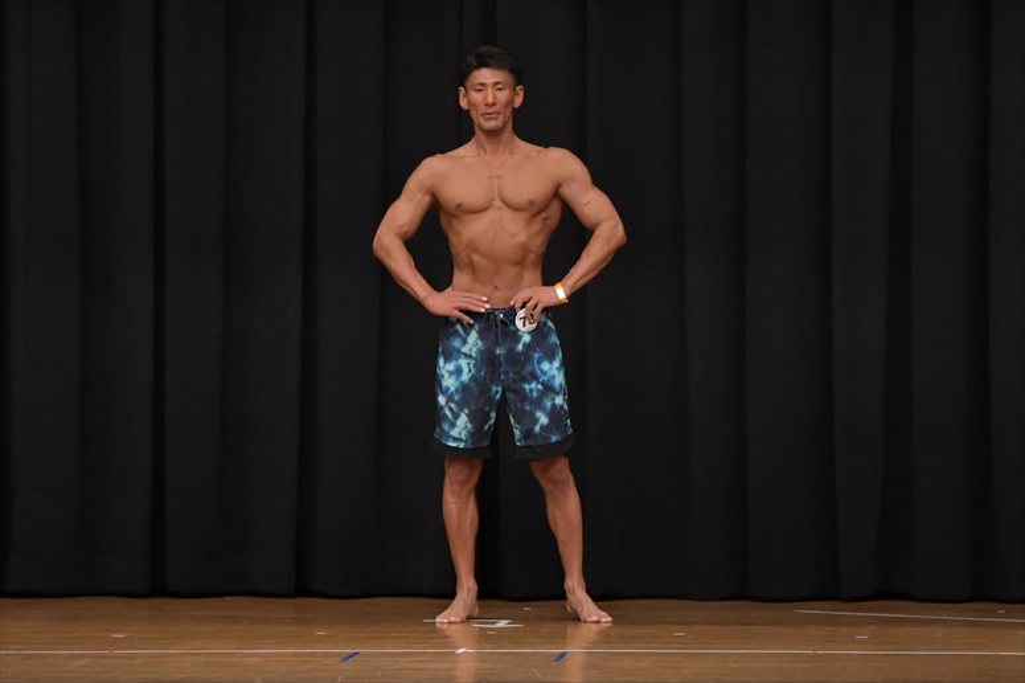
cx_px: 512
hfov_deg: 8.1
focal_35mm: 255
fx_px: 7257
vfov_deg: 5.4
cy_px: 342
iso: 6400
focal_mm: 170
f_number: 5.6
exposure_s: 1/400
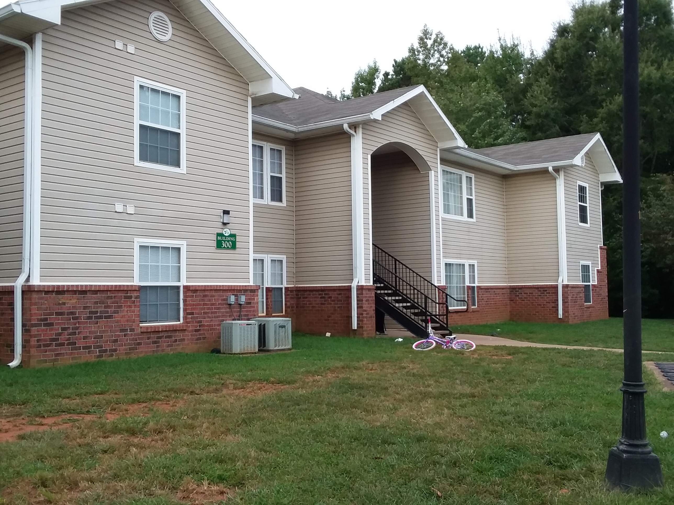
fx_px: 565
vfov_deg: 48.2
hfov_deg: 61.7
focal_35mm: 29
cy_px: 252
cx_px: 337
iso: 40
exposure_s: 1/159
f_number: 1.9
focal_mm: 2.47
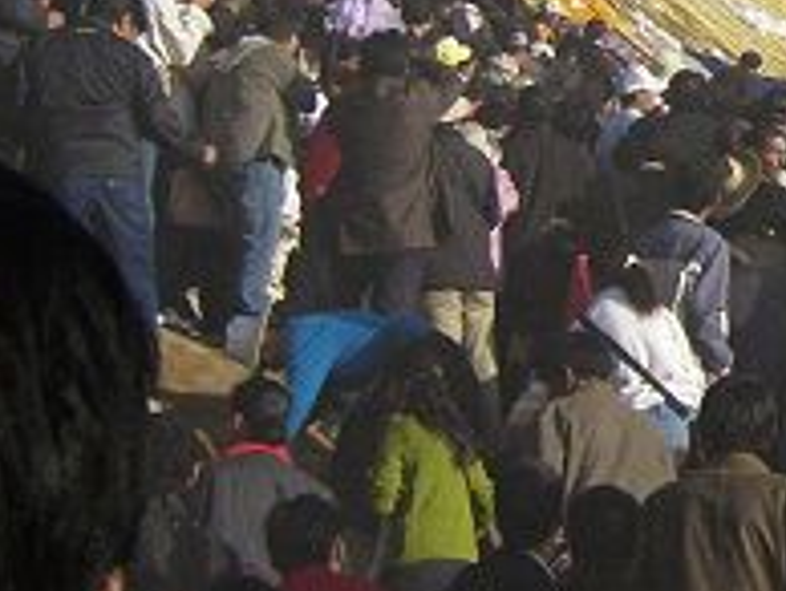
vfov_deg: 10.3
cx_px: 1118
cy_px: 89
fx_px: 3274
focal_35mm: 144
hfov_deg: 13.1
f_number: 7.1
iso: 80
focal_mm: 5.8
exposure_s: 1/250
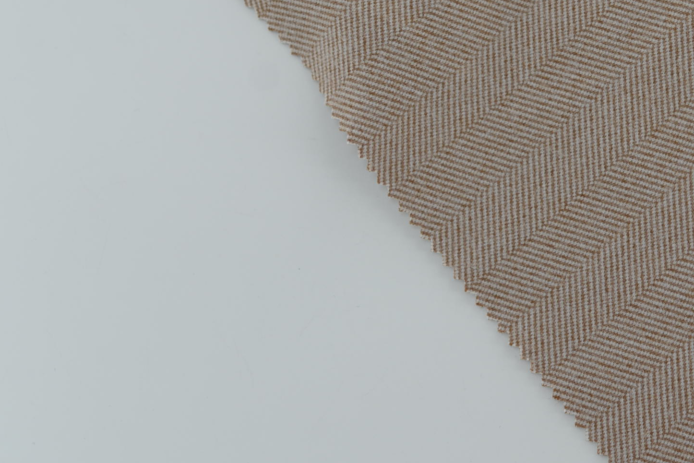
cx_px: 626
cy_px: 25
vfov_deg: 13.0
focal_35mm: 104
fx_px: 2005
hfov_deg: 19.3
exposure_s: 1/250
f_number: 3.5
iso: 100
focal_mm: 50
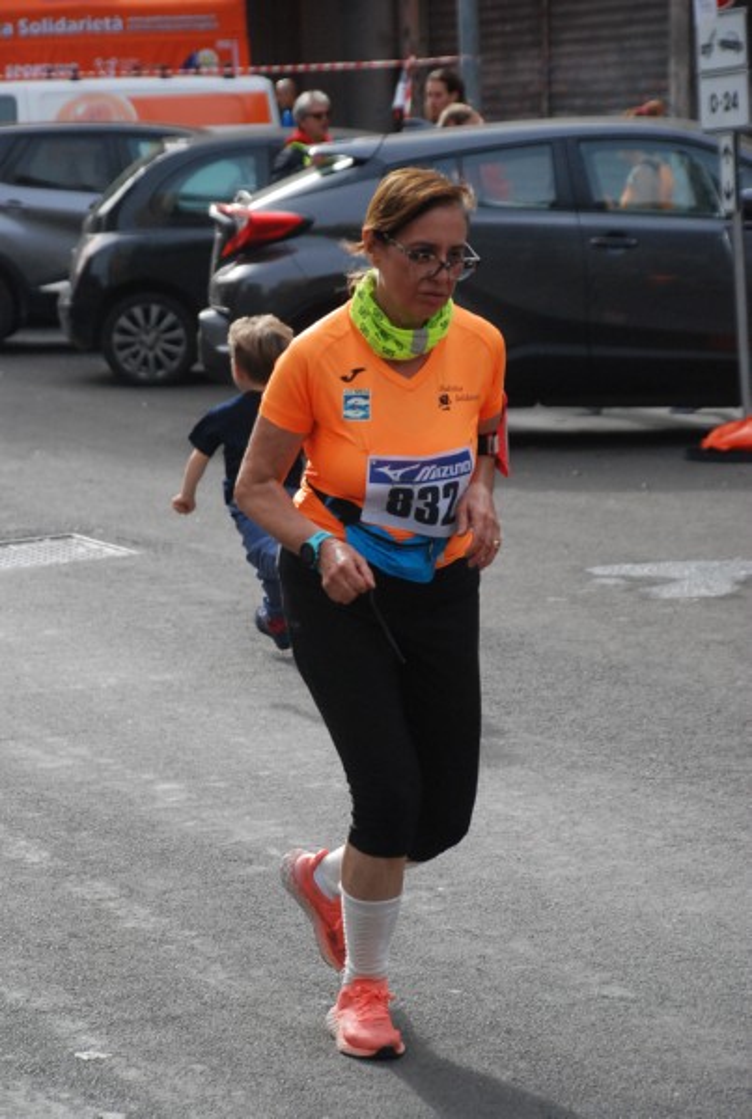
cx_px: 376
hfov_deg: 10.8
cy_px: 560
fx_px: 3974
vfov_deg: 16.0
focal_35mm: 128
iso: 1000
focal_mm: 85
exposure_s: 1/1000
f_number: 5.6
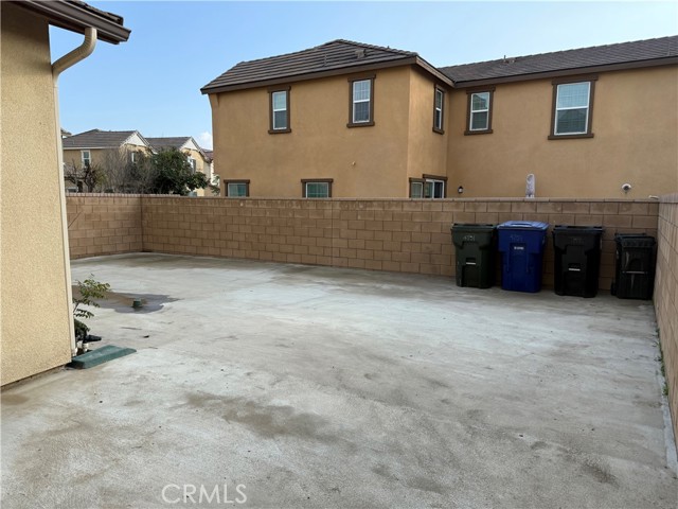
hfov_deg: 71.6
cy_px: 254
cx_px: 339
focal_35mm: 24
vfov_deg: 56.8
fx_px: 470
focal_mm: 6.76
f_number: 1.78
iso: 100
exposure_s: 1/2611
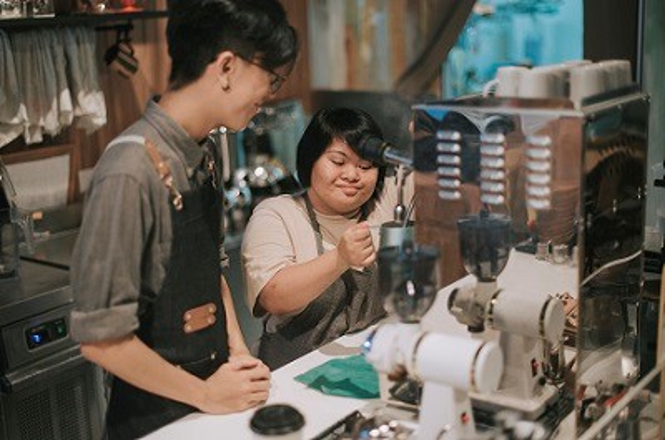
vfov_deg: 26.9
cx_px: 332
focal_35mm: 50
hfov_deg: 39.7
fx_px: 922
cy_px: 220
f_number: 1.4
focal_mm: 50
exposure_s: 1/160
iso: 1000
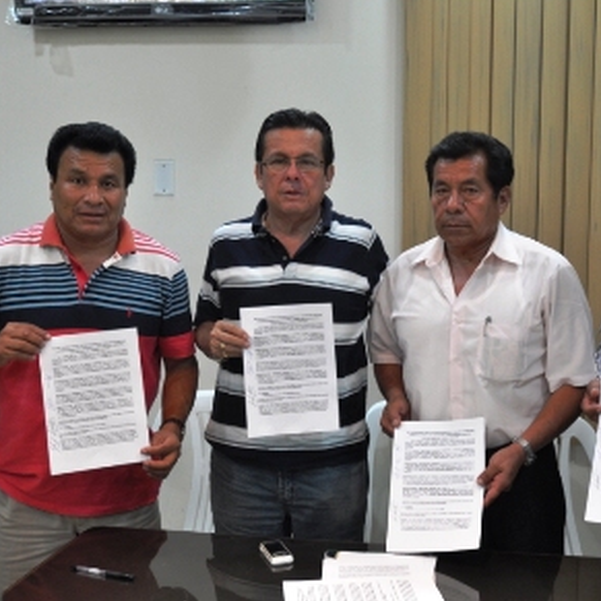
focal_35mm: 47
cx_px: 386
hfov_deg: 35.8
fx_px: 923
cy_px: 297
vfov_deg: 36.1
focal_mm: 24
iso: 720
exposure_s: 1/60
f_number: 4
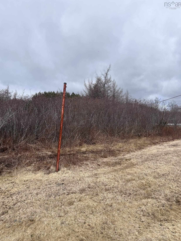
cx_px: 89
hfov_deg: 51.3
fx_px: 188
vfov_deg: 65.3
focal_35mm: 27
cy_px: 124
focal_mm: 5.7
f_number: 1.5
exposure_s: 1/5587
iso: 50
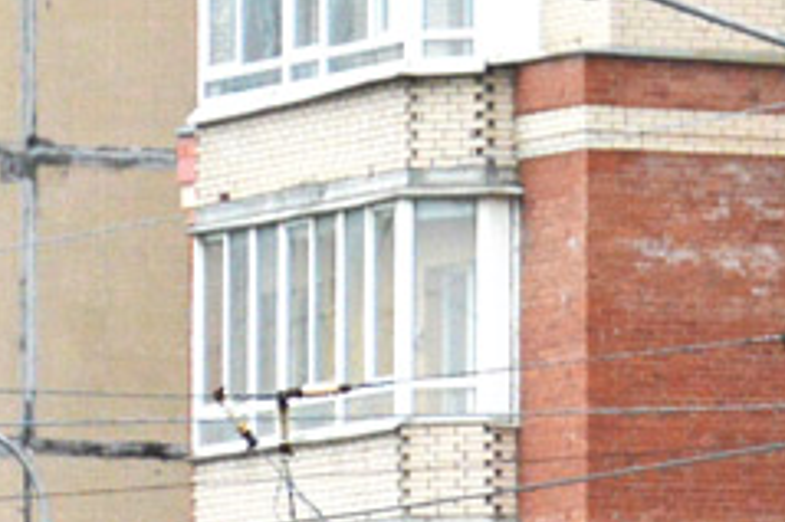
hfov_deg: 2.7
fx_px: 16408
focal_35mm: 753
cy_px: 1162
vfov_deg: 1.8
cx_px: 2184
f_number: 5.6
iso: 400
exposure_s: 1/320
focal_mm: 80
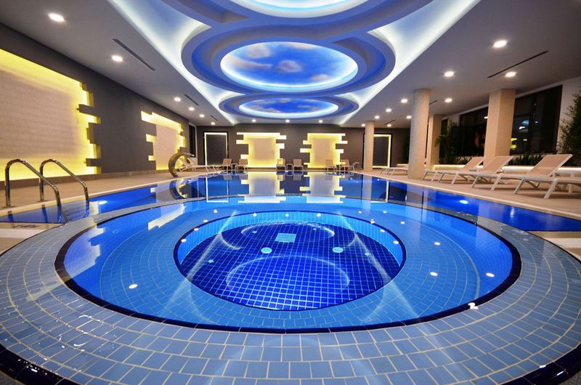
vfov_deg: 77.1
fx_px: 242
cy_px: 192
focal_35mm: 15
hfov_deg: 100.5
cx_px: 290
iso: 800
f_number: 6.3
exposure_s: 1/20
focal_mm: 10
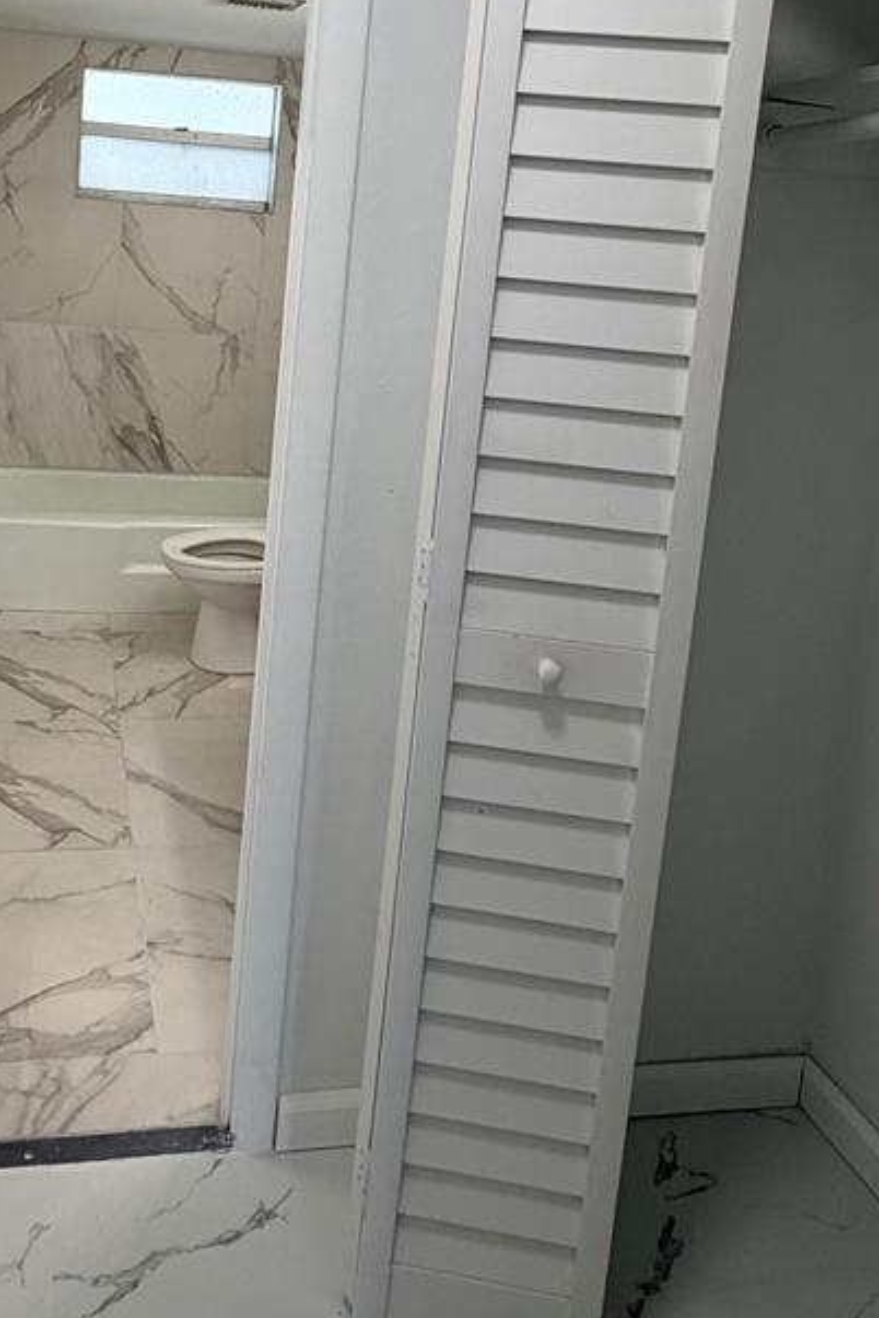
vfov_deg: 60.4
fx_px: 1062
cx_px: 241
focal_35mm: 29
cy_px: 341
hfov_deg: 43.8
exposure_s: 1/120
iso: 80
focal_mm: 2.22
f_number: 2.2
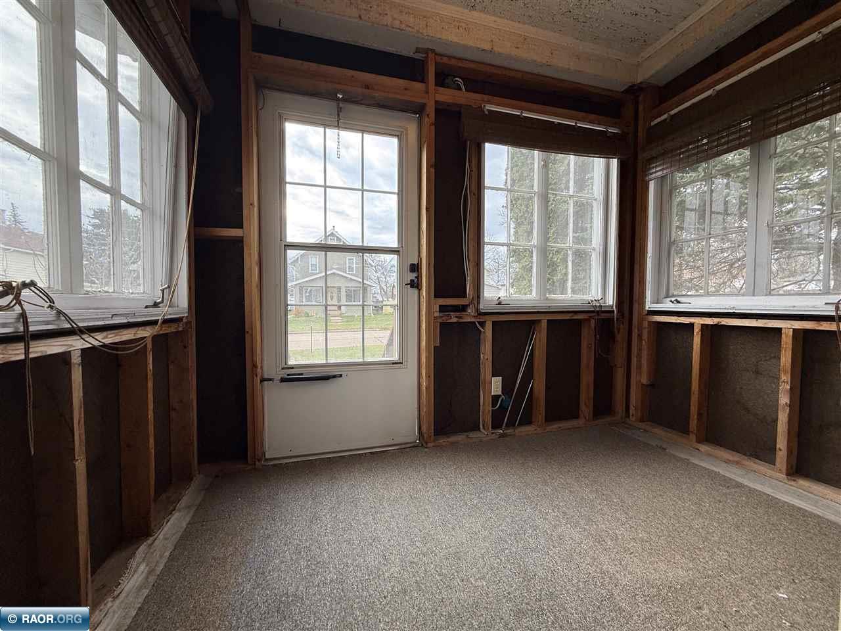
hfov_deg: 102.1
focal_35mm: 14
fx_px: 340
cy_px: 316
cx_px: 420
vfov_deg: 85.7
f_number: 2.2
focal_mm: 2.22
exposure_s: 1/99
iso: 50
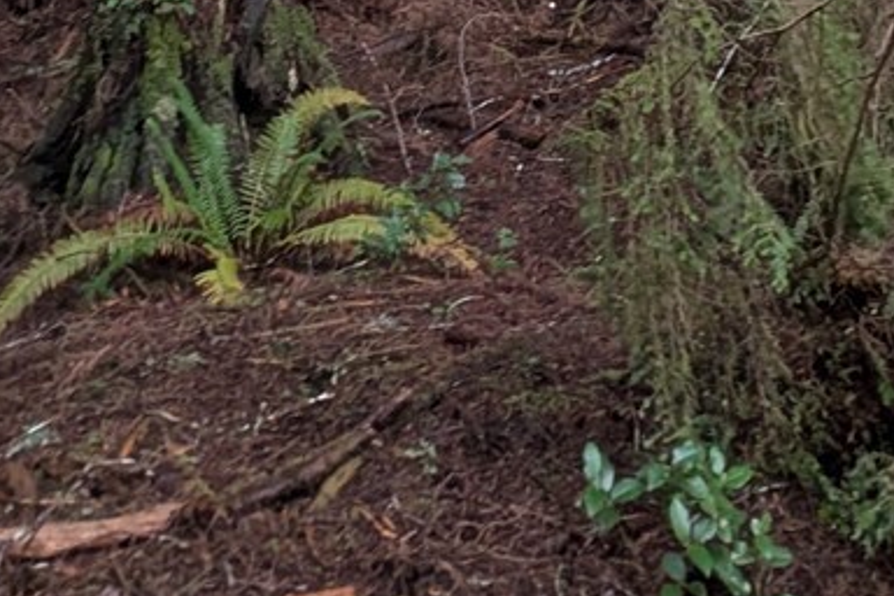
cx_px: 573
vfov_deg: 17.8
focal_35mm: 52
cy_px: -606
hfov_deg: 37.9
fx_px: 1291
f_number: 1.95
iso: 159
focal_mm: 2.23
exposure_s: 1/28.3
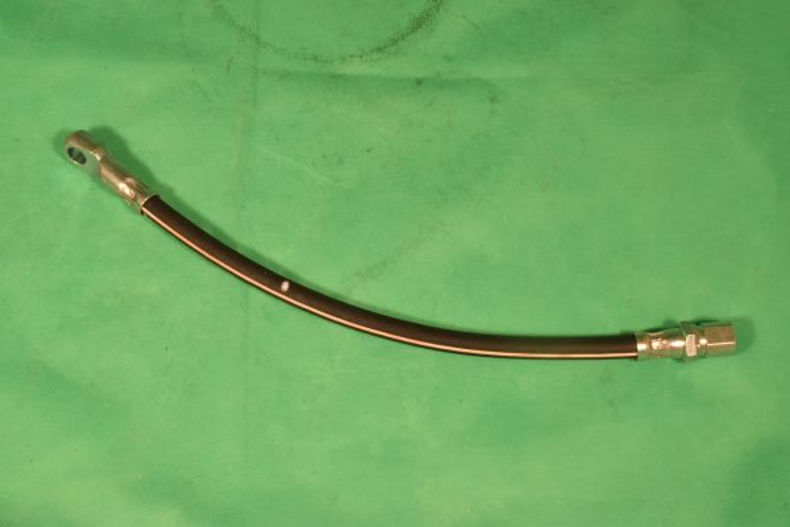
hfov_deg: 37.9
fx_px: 1152
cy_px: 264
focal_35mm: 52
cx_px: 395
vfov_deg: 25.8
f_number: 29
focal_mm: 35
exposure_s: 1/60
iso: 1600
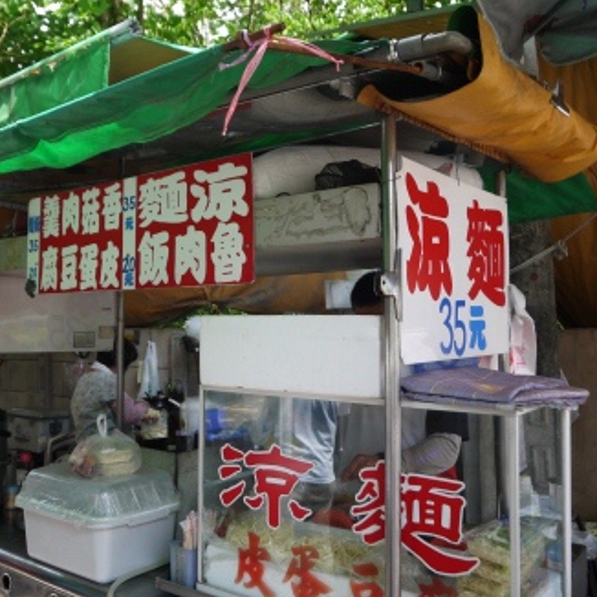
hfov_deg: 48.0
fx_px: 663
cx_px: 225
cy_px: 295
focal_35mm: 34
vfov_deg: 48.4
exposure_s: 1/160
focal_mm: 14
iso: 160
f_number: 4.5
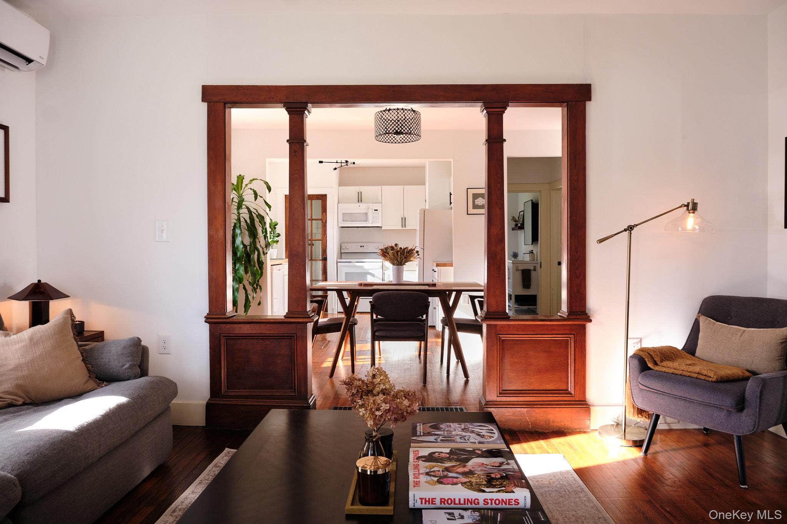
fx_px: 525
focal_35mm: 24
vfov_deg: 53.1
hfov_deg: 73.7
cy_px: 262
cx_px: 394
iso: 200
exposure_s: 1/8.33
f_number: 7.1
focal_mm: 16
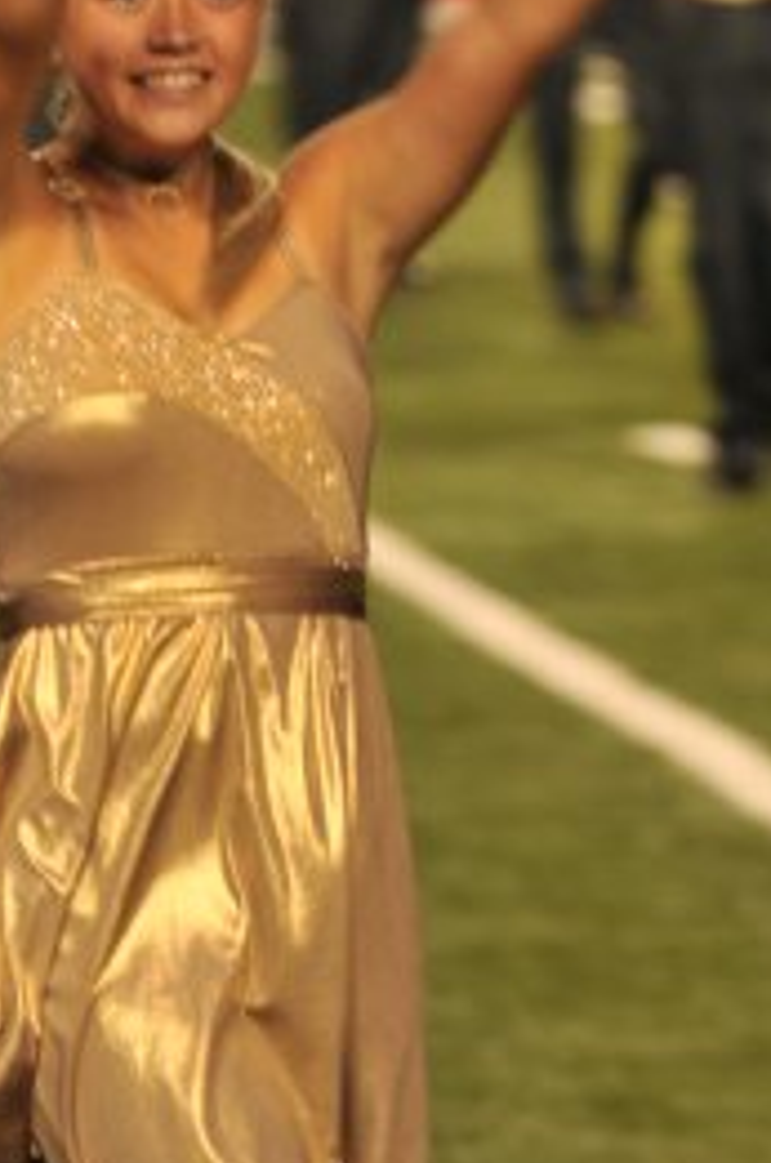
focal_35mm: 380
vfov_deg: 5.4
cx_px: 256
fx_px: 12255
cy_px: 891
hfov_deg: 3.6
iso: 200
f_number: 2.8
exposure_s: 1/80
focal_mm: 110
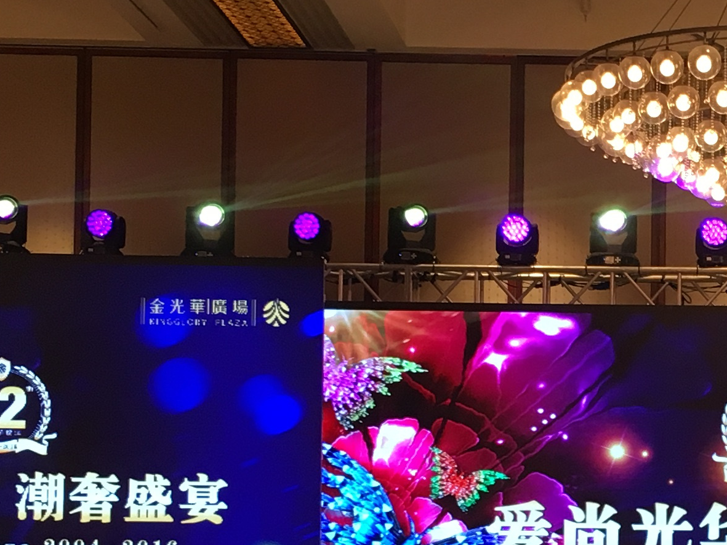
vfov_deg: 14.7
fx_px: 2079
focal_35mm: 99
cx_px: 750
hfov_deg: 19.2
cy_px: 529
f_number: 2.2
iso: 40
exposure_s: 1/33
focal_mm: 4.15
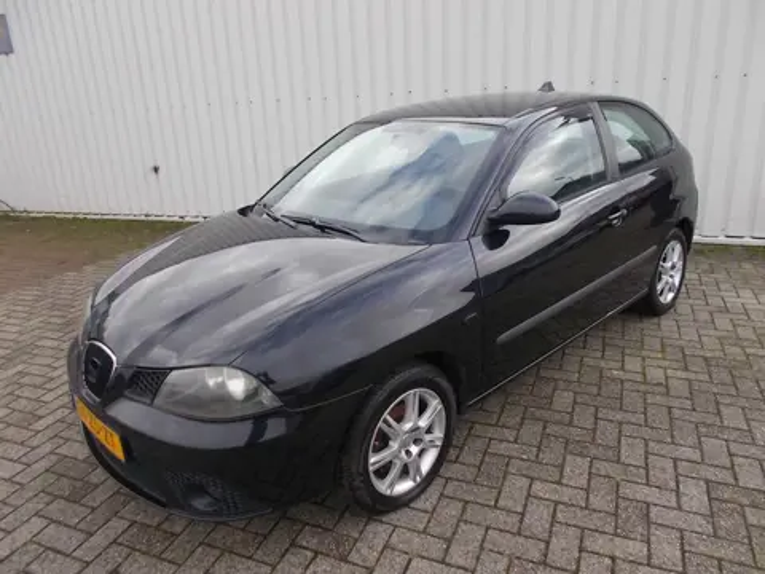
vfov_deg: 53.1
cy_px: 287
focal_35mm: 26
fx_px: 575
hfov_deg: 67.3
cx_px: 382
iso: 80
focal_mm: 4.6
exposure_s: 1/125
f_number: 3.2
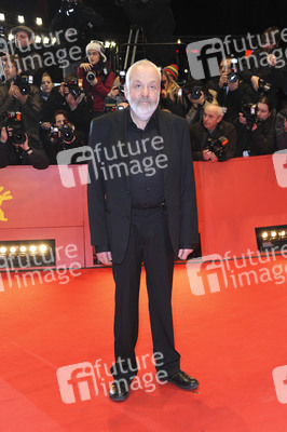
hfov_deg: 25.9
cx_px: 144
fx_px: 623
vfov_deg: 38.2
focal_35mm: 52
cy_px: 216
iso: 1000
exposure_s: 1/160
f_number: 5
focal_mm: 52
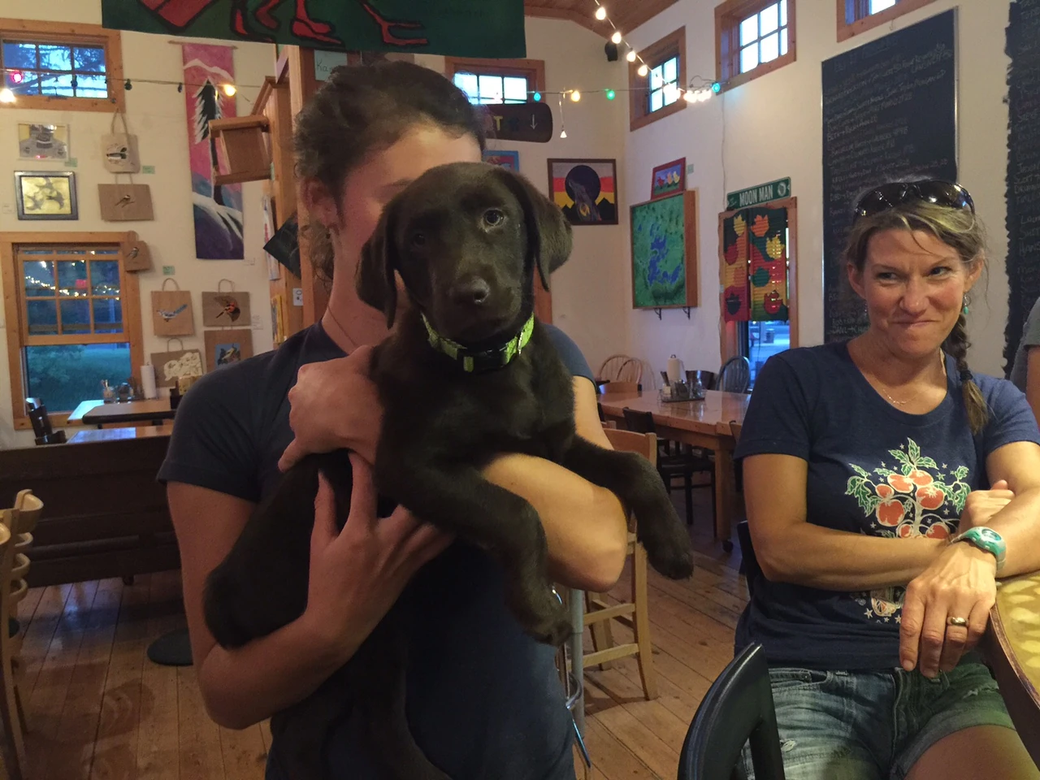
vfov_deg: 48.2
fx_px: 871
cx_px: 520
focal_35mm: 29
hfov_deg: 61.7
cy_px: 390
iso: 125
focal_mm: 4.15
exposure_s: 1/4
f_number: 2.2
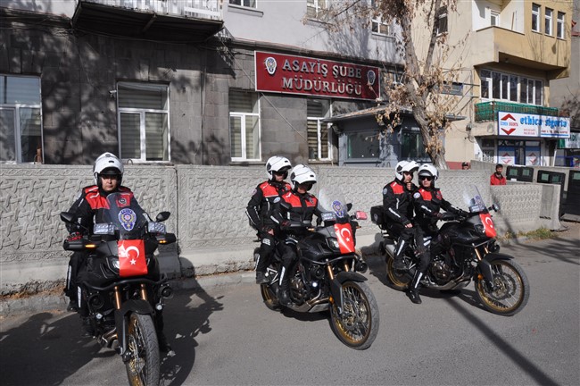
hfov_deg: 67.4
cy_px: 193
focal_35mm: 27
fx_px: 435
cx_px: 290
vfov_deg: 47.8
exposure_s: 1/640
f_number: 13
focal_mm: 18
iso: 500
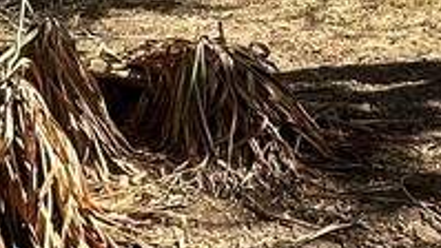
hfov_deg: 21.8
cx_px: -55
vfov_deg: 12.4
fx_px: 1076
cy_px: -142
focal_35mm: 92
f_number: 2.2
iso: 40
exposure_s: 1/424
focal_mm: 2.22
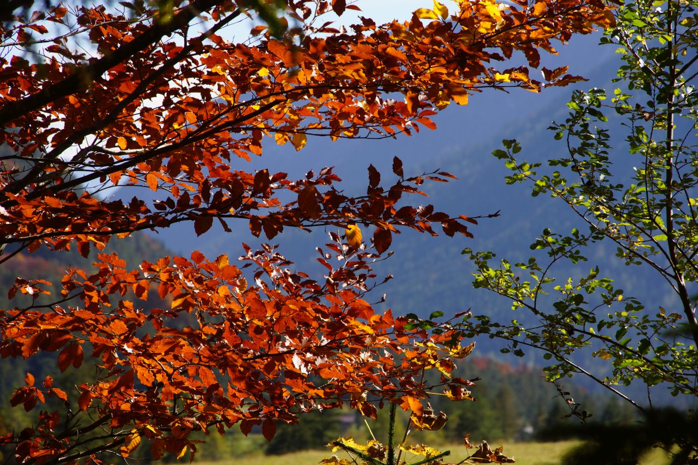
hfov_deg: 11.4
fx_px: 3489
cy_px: 232
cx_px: 349
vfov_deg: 7.6
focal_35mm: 180
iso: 100
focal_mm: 120
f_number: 8
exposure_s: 1/250
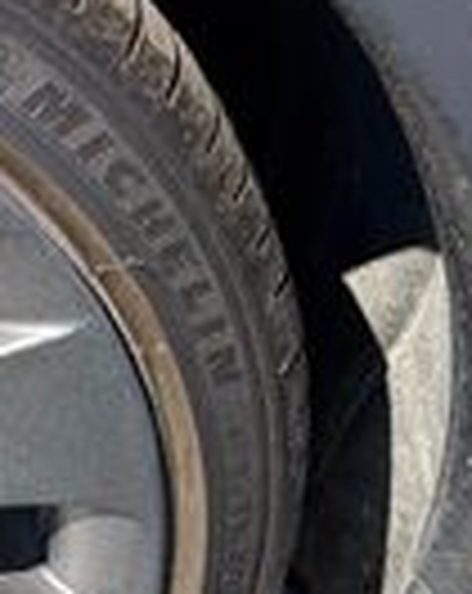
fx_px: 1998
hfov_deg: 12.0
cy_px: 333
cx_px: -468
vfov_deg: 16.9
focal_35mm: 114
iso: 80
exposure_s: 1/868
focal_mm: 6.76
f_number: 1.78
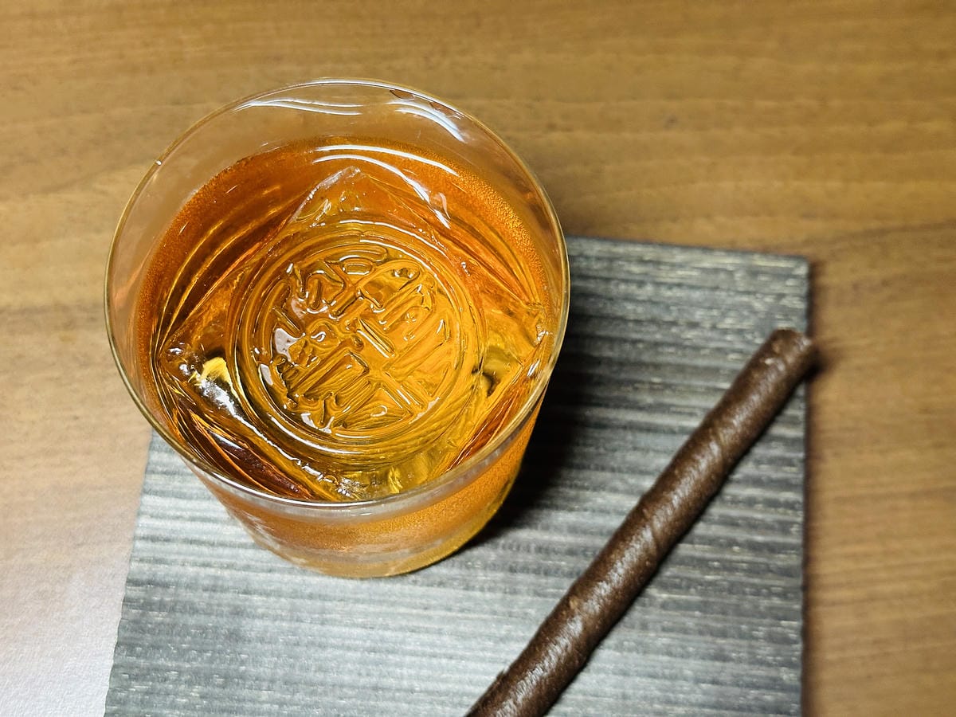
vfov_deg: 30.3
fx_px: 1326
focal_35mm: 48
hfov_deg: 39.7
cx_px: 478
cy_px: 358
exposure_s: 1/34
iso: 500
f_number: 1.78
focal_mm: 6.86
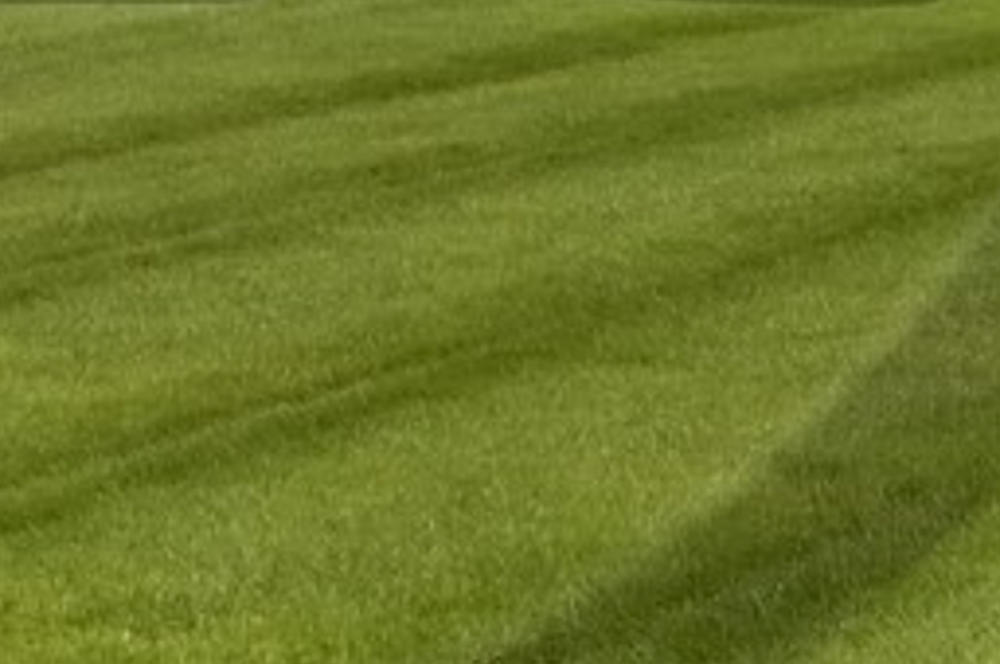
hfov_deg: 7.8
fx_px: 7268
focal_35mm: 262
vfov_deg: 5.1
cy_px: -629
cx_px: -188
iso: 100
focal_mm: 28
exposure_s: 1/160
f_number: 11
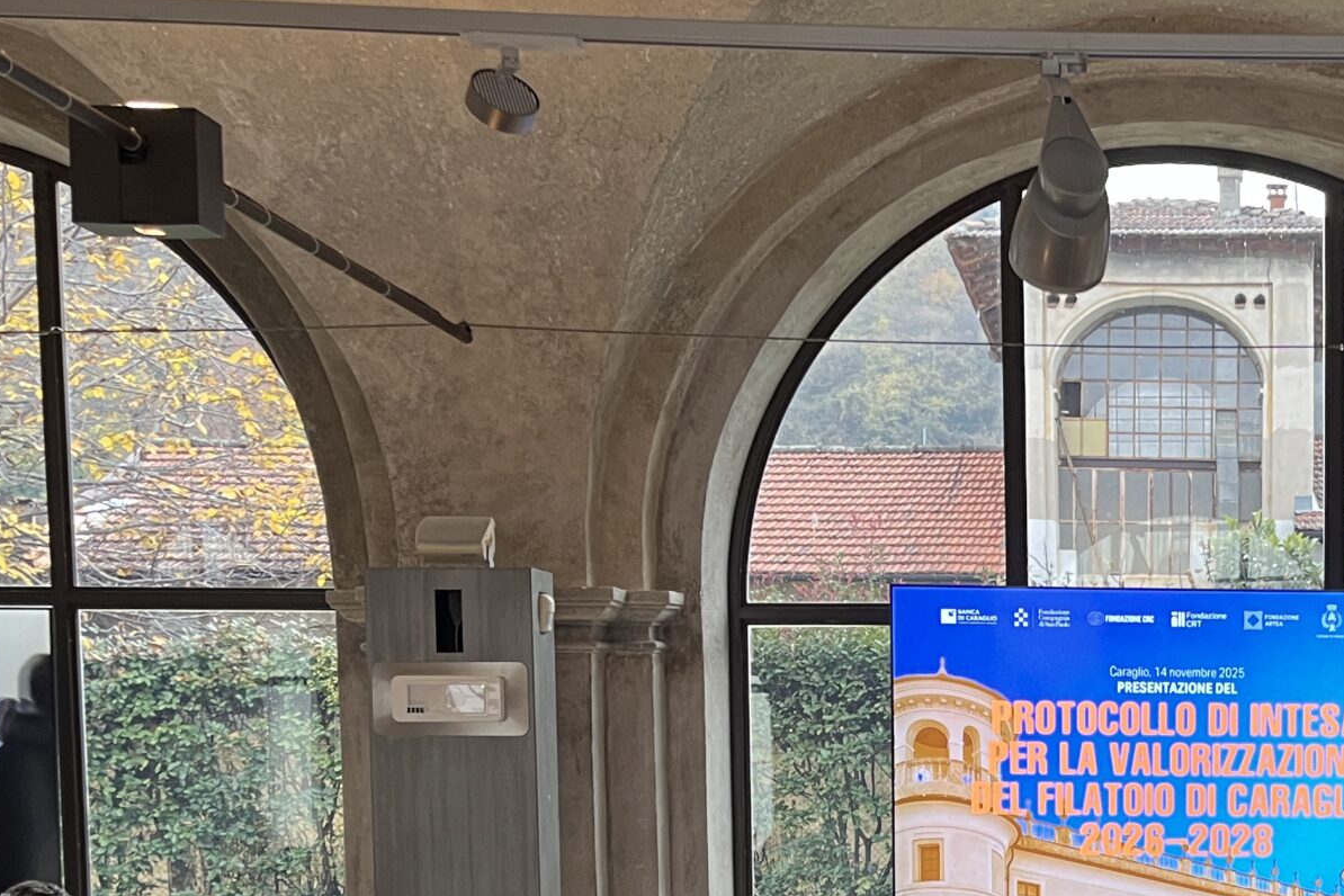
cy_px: 897
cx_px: 1235
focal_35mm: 58
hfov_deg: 32.6
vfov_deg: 22.5
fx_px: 2165
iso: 125
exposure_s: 1/78
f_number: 1.6
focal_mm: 5.1
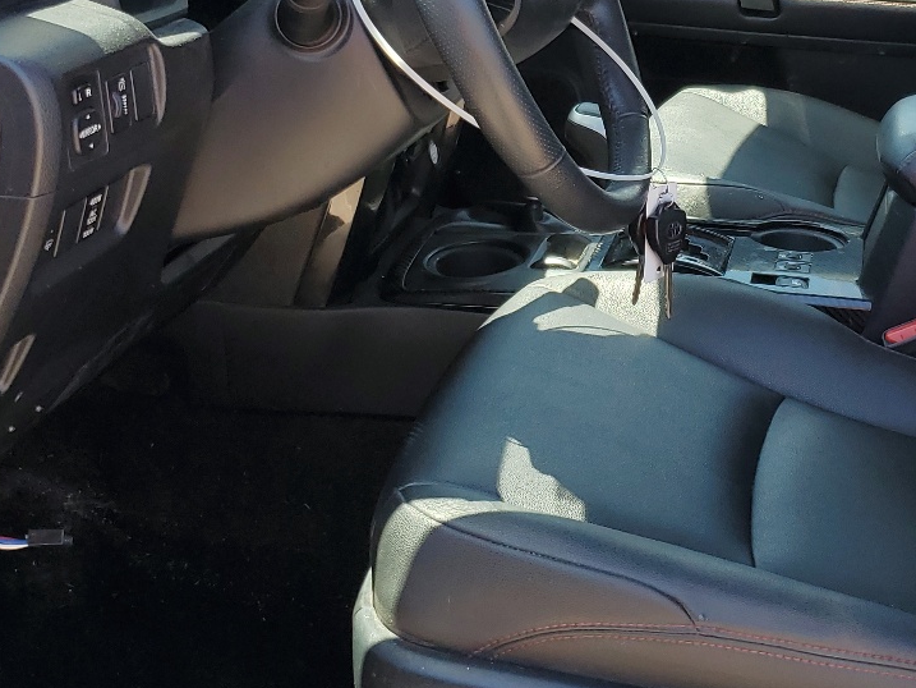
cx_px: 660
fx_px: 1535
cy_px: 151
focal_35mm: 58
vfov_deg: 24.9
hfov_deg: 32.7
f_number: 1.5
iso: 50
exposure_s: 1/400
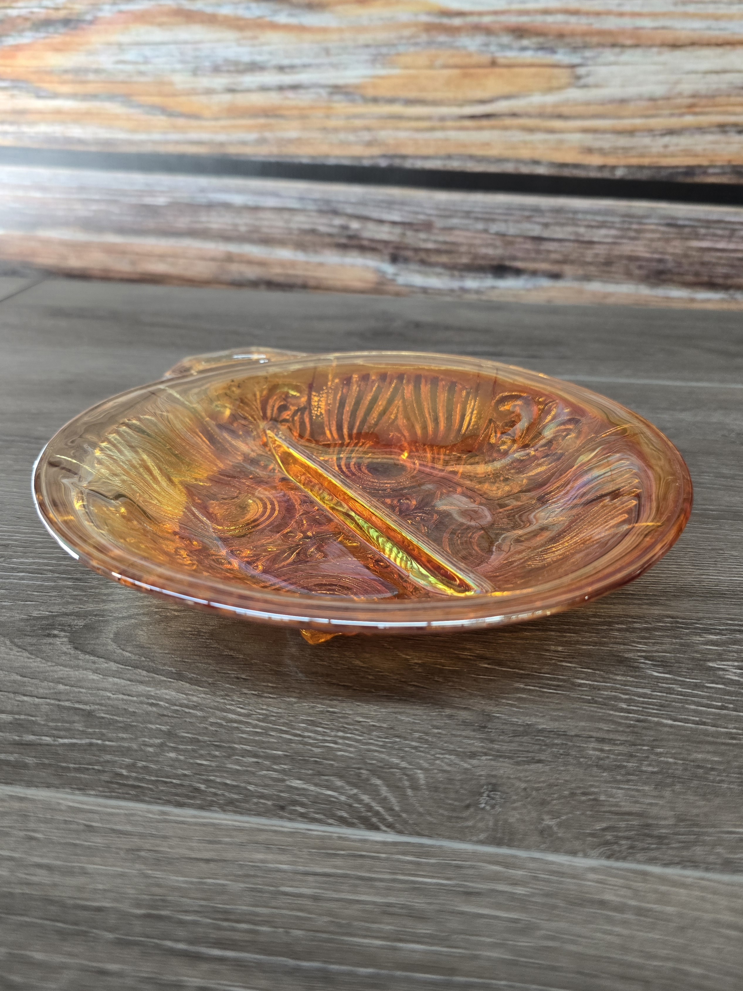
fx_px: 658
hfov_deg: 58.9
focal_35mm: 23
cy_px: 496
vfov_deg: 73.9
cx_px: 372
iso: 125
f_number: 1.7
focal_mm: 6.3
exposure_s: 1/120
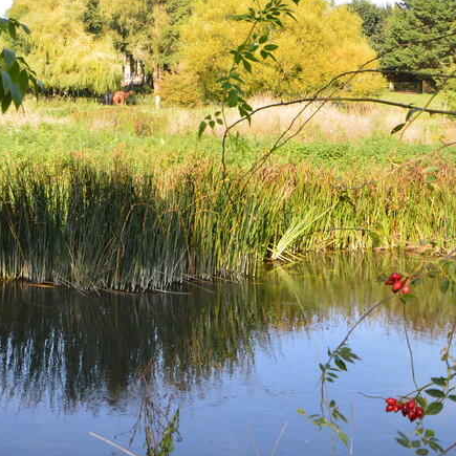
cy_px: 101
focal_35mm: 60
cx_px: 79
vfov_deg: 28.1
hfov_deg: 27.9
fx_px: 894
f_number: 9
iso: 400
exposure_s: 1/160
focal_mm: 20
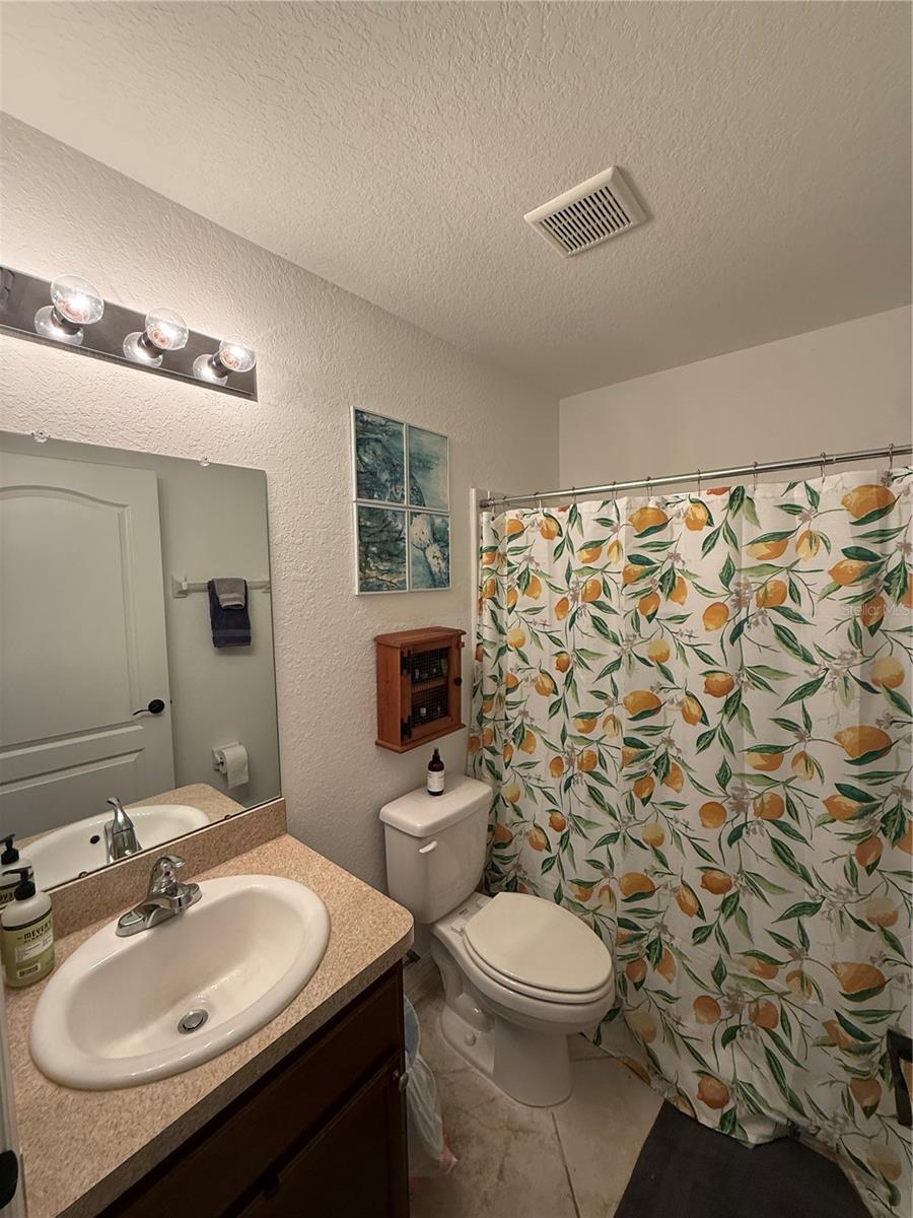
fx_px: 492
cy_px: 609
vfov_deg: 102.1
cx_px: 456
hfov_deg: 85.7
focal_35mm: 14
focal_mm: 2.22
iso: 200
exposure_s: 1/60
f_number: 2.2
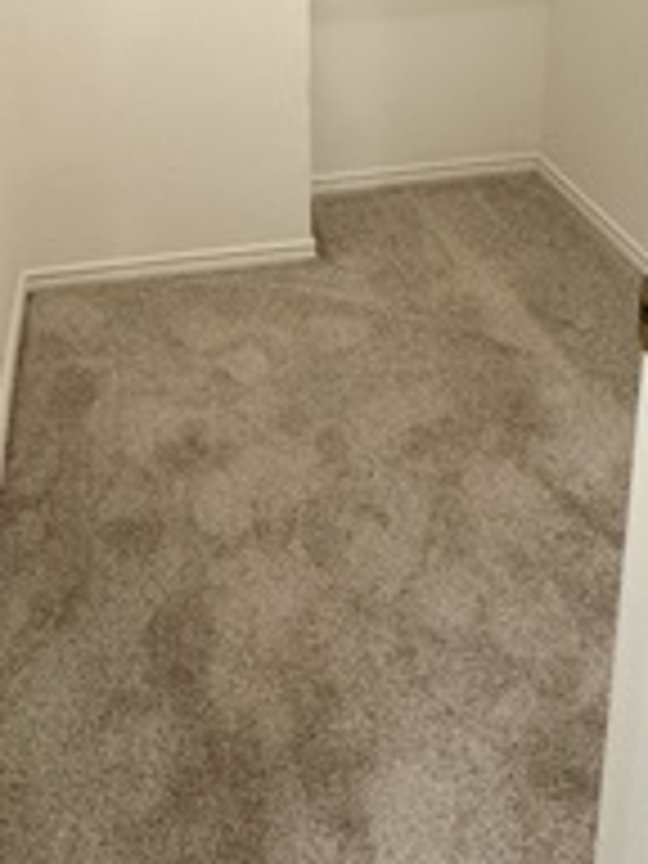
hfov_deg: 40.7
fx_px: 874
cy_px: -54
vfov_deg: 42.9
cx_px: 292
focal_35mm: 35
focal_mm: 2.22
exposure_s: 1/60
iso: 200
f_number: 2.2
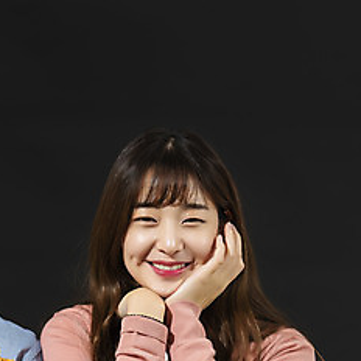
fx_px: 4283
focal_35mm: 363
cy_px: 299
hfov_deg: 4.8
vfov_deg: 4.8
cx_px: -79
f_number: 4
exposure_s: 1/125
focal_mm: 165
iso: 100
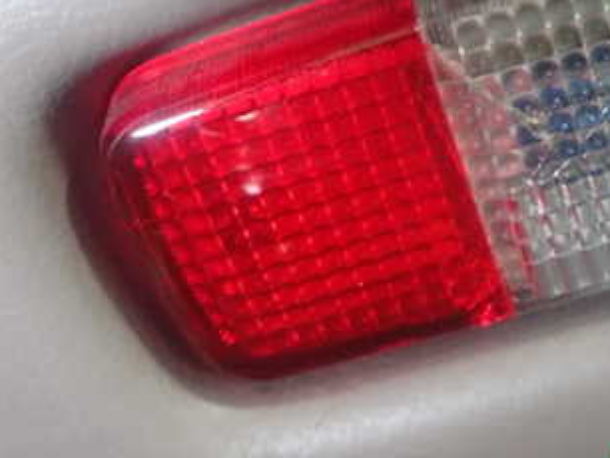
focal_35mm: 49
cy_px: 46
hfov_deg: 37.8
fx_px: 864
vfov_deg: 28.6
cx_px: 466
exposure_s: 1/25
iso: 800
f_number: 2
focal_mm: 4.5
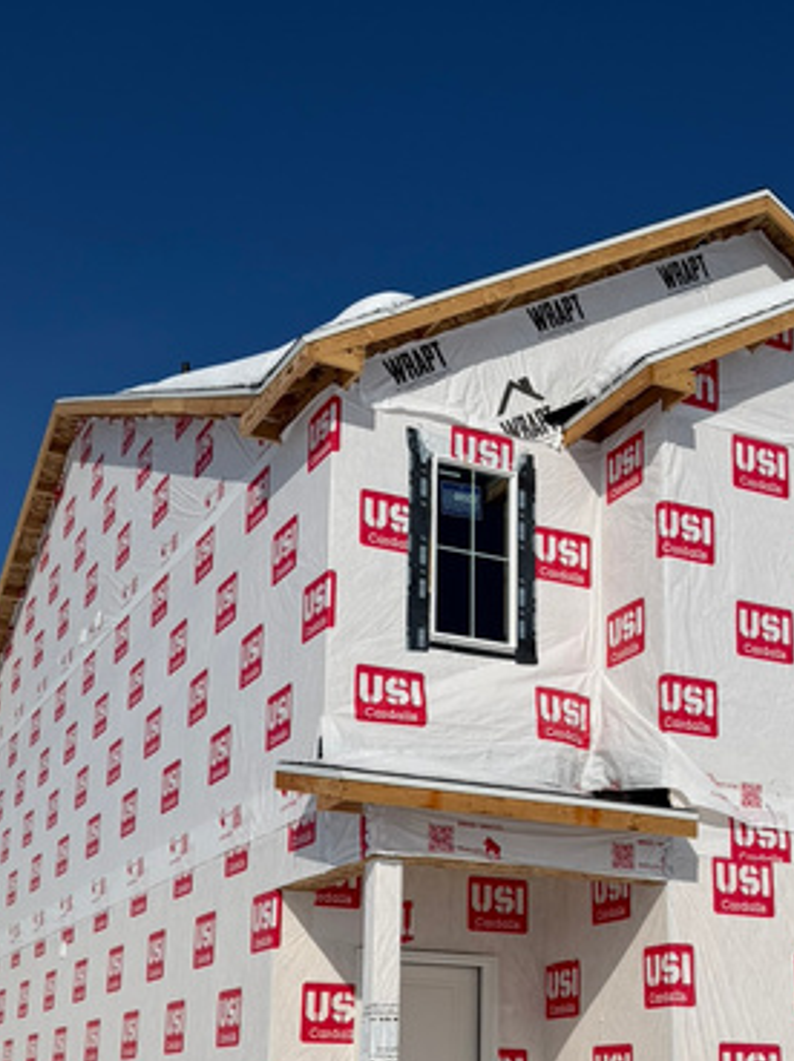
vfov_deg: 37.4
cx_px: 512
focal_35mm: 50
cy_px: 779
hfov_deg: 28.9
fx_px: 1532
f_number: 1.78
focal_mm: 6.76
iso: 100
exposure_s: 1/32258
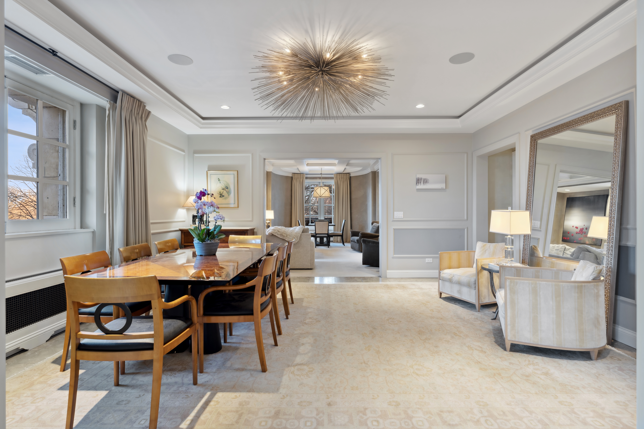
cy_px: 214
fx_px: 304
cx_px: 322
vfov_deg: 70.4
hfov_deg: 93.3
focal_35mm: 17
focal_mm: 17
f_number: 7.1
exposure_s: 1/15
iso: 320
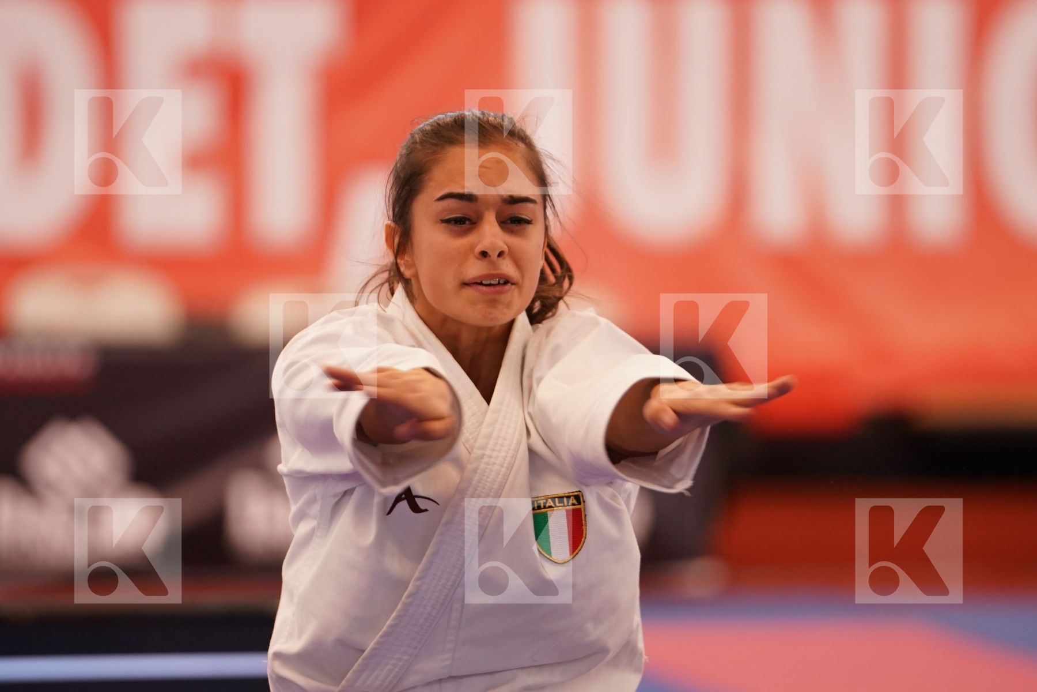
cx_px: 518
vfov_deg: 4.6
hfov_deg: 6.9
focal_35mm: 297
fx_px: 8555
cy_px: 346
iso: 1000
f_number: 2.8
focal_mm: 198
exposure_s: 1/500
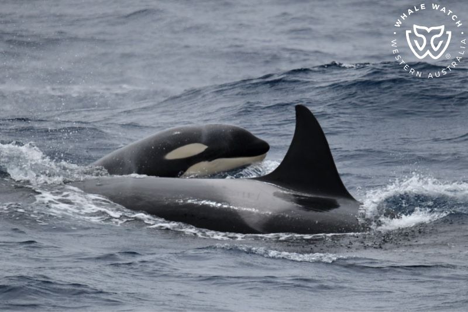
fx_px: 6498
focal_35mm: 500
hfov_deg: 4.1
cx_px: 234
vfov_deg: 2.7
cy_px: 156
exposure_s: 1/8000
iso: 800
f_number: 6.3
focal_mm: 500
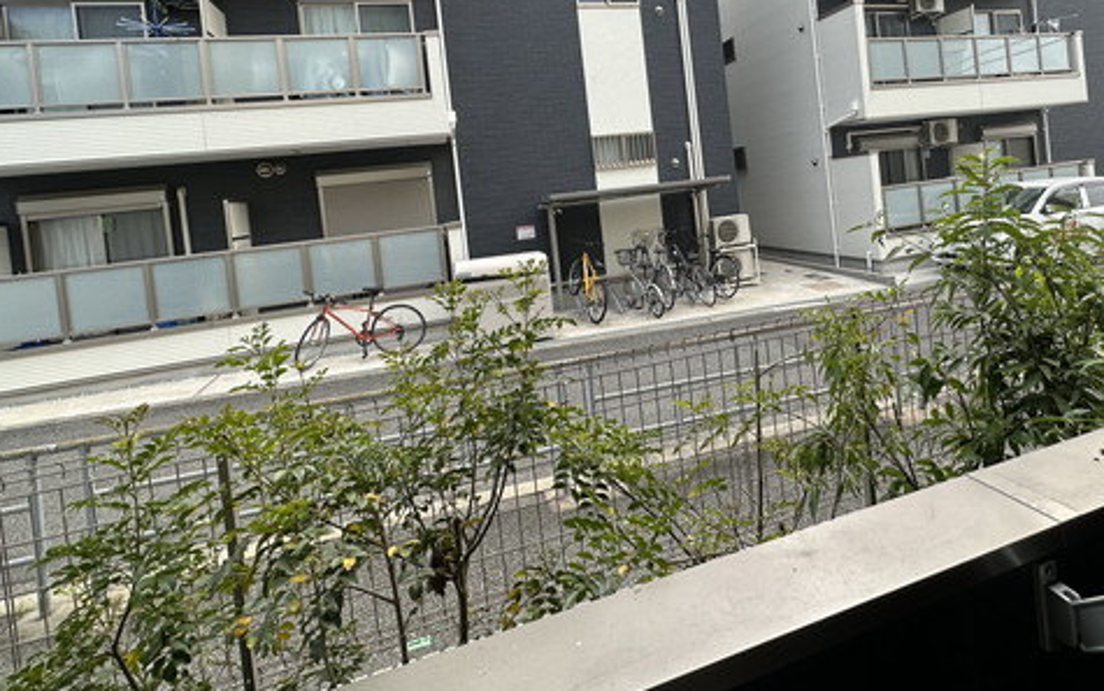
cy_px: 193
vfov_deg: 57.3
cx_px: 639
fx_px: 602
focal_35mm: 20
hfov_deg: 84.4
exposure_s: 1/264
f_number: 2.2
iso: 40
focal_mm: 2.22
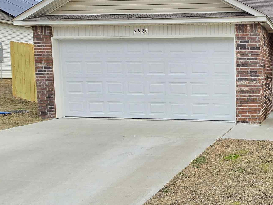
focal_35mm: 31
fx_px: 244
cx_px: 286
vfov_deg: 45.4
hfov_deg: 46.4
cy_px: 94
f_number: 2.2
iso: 50
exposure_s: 1/300
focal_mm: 2.2
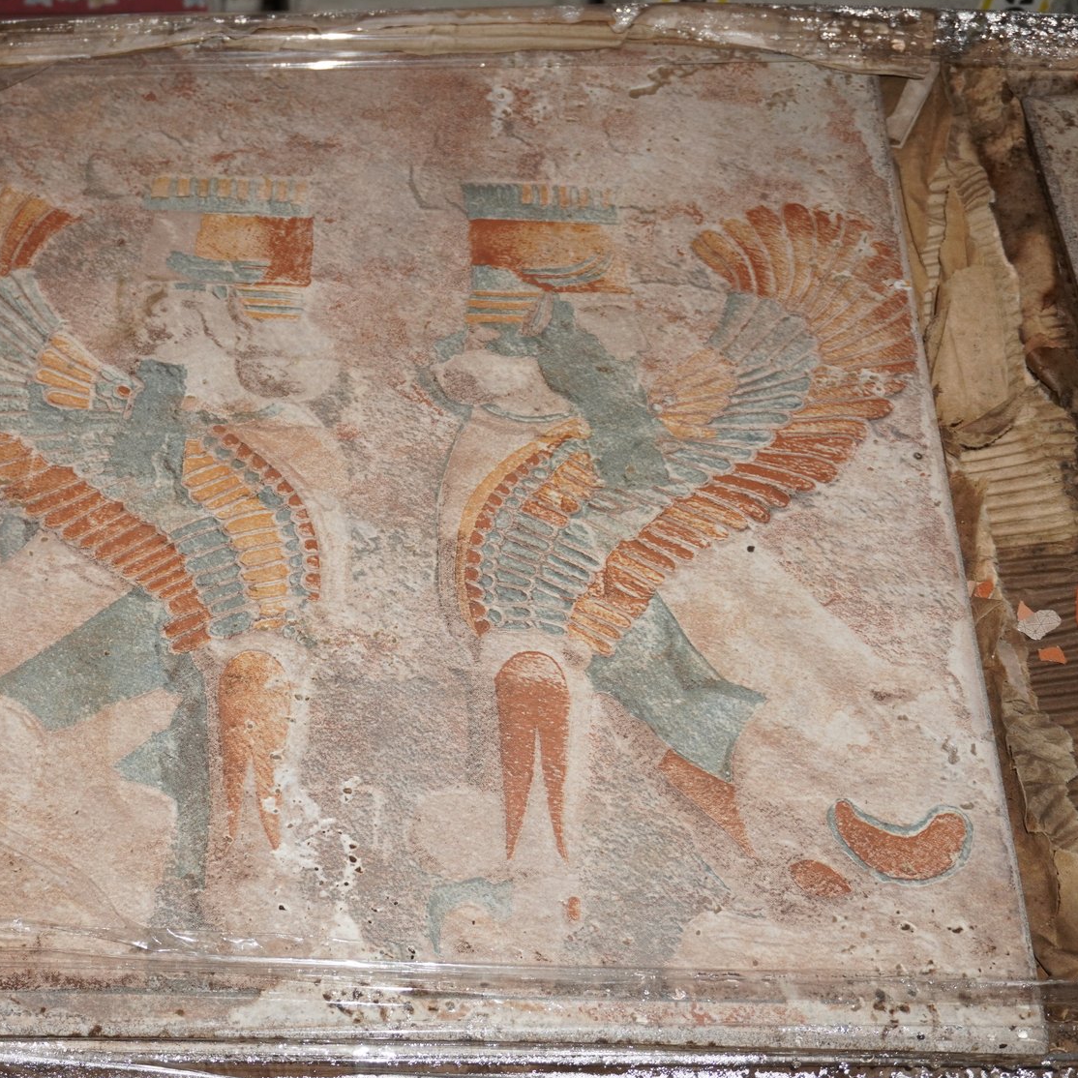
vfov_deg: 34.9
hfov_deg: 34.5
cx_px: 338
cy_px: 542
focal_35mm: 49
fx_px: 1714
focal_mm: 25
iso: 640
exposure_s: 1/80
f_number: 4.5
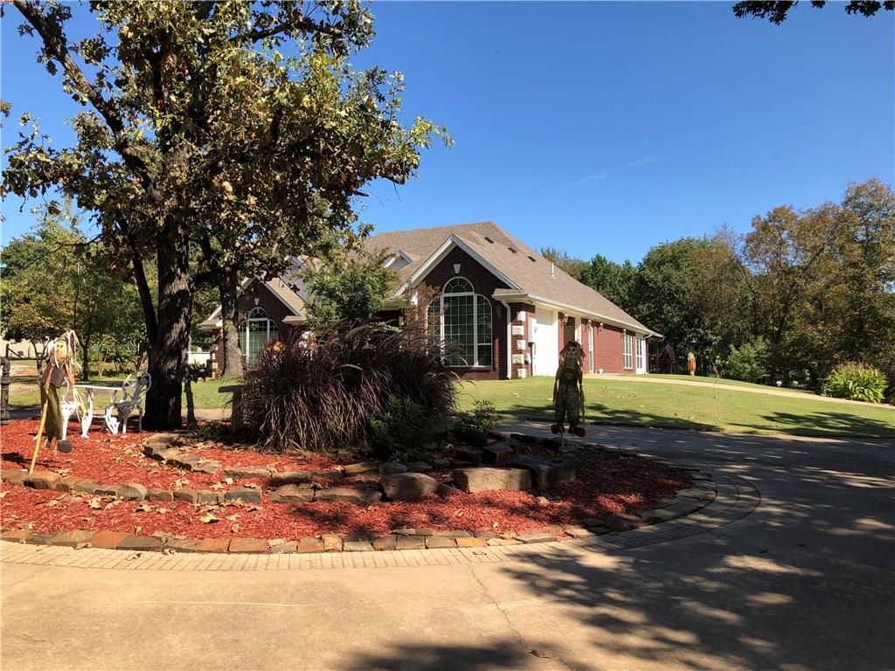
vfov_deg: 49.7
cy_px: 336
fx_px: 724
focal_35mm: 28
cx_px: 448
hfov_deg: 63.4
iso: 20
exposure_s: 1/1104
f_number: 1.8
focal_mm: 3.99
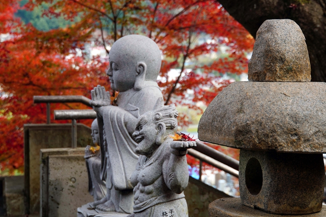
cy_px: 109
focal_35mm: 86
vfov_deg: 15.9
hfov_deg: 23.7
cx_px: 161
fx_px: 778
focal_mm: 56.6
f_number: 5.6
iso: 100
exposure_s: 1/50
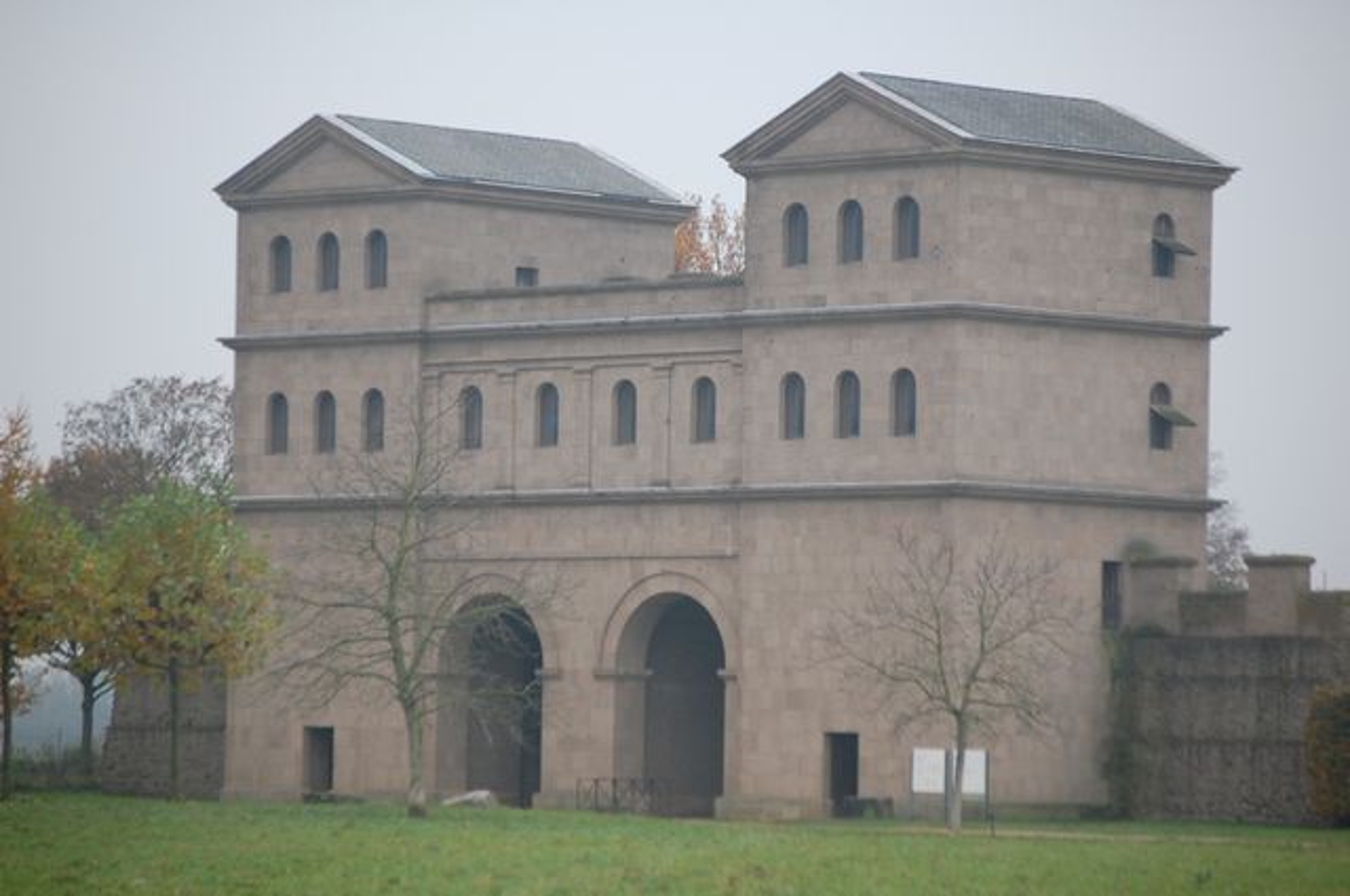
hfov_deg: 12.5
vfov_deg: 8.3
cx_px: 675
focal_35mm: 165
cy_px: 448
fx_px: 6180
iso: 500
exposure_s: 1/125
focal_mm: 110
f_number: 4.8
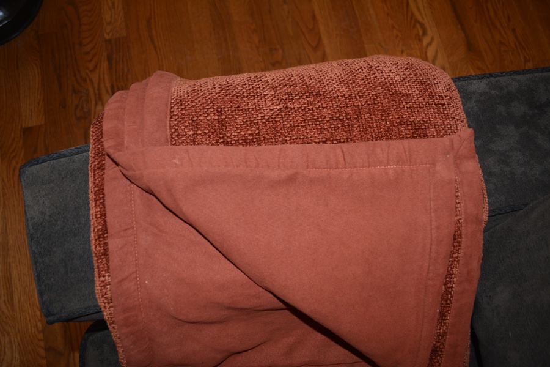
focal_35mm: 27
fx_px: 412
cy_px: 184
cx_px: 275
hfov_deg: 67.4
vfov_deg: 47.9
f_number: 3.5
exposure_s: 1/60
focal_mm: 18
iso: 640
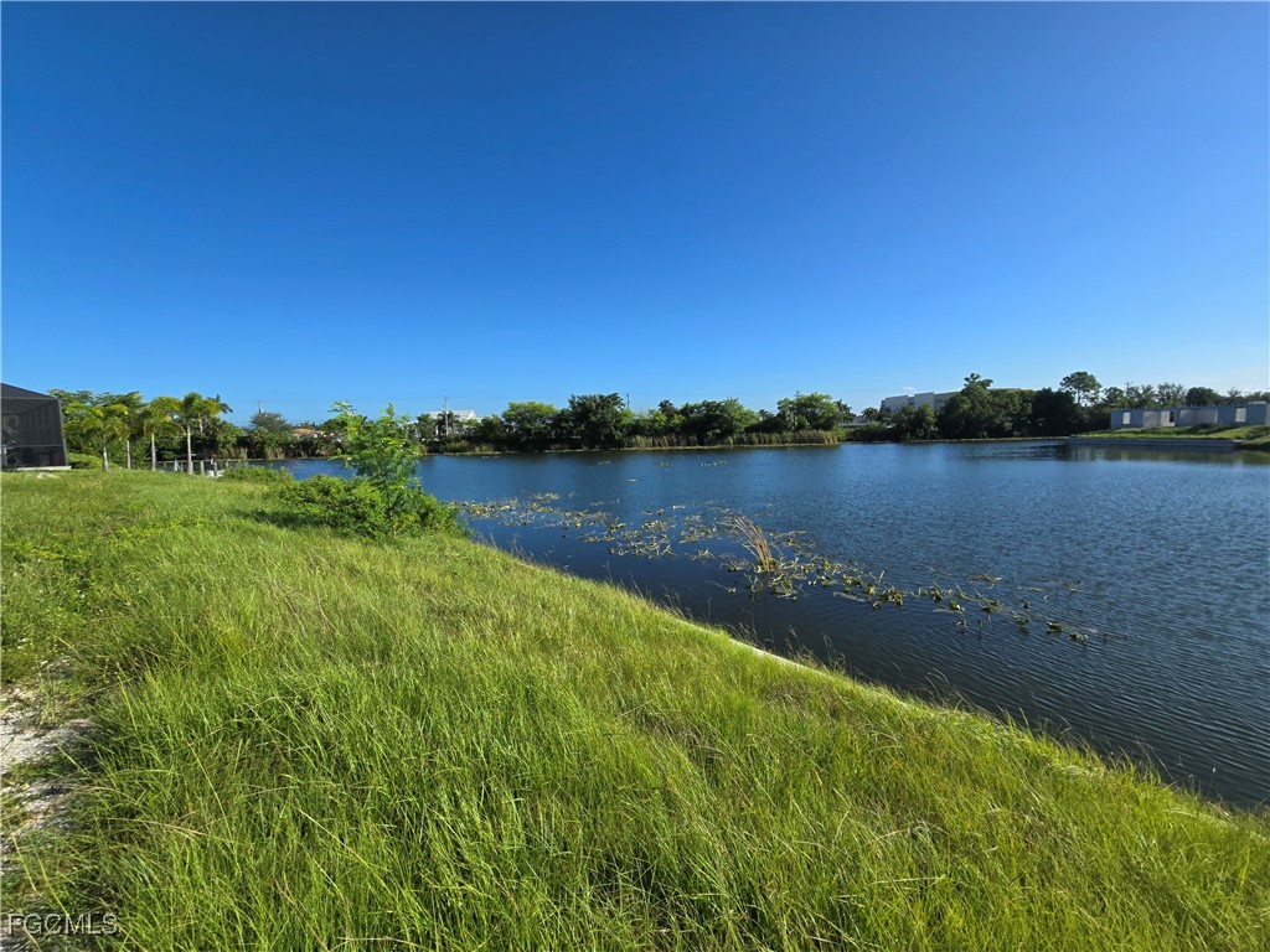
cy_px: 476
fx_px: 477
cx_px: 635
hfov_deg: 106.2
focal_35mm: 13
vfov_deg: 89.9
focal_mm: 2.2
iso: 50
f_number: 2.2
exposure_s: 1/2752
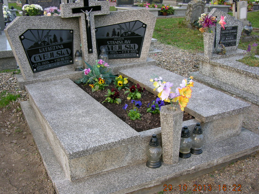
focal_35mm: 38
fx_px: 284
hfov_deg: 49.0
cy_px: 105
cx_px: 123
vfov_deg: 37.7
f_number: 2.8
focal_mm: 8.9
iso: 52
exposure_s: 1/32
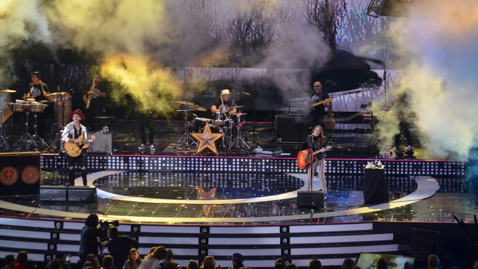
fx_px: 2396
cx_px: 238
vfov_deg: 6.4
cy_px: 134
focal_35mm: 189
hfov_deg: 11.4
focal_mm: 120
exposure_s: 1/125
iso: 800
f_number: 4.8
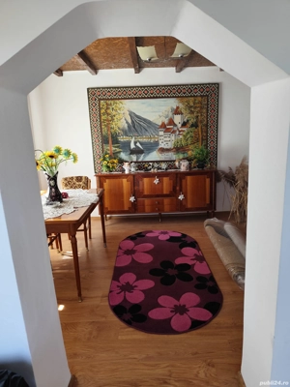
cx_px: 145
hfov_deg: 58.9
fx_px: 257
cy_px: 194
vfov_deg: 73.9
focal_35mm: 23
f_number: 1.65
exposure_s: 1/100
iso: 200
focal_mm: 6.14
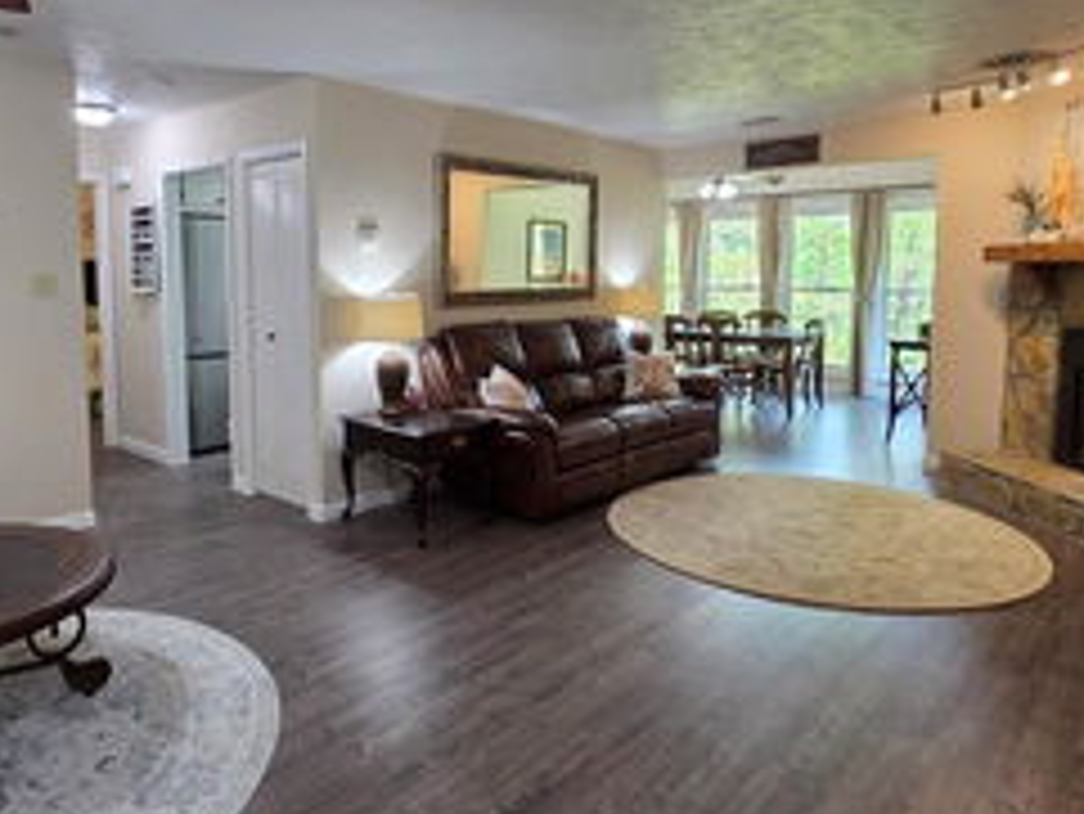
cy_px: 337
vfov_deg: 58.6
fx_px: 721
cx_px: 443
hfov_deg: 73.2
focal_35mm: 23
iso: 250
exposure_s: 1/60
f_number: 2.2
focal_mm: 2.2
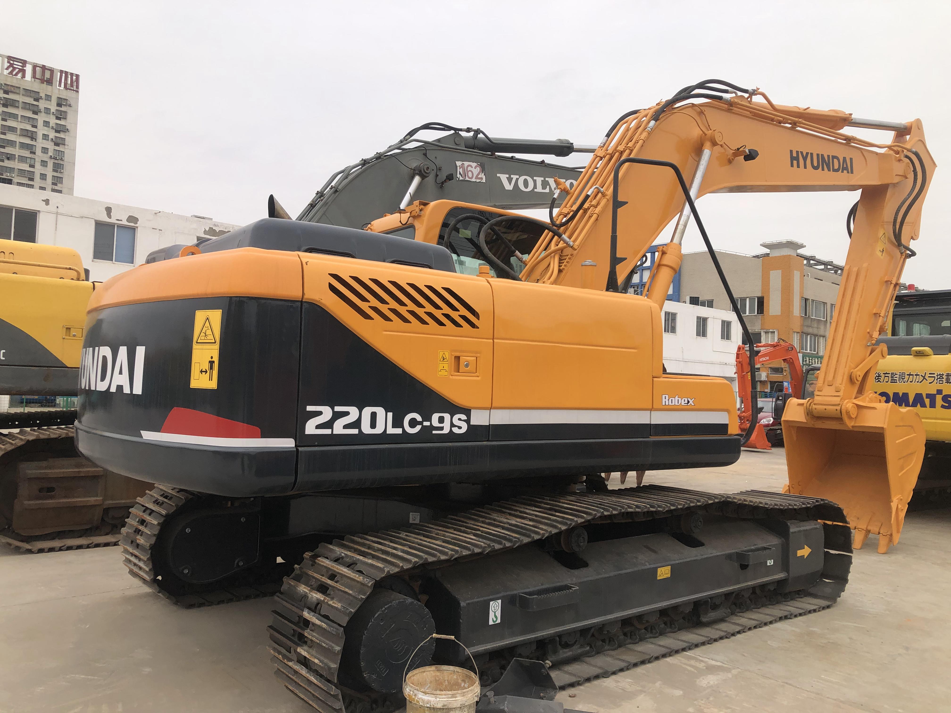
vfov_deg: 49.7
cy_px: 356
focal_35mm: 28
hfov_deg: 63.4
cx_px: 476
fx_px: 769
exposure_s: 1/607
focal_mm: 3.99
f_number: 1.8
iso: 20
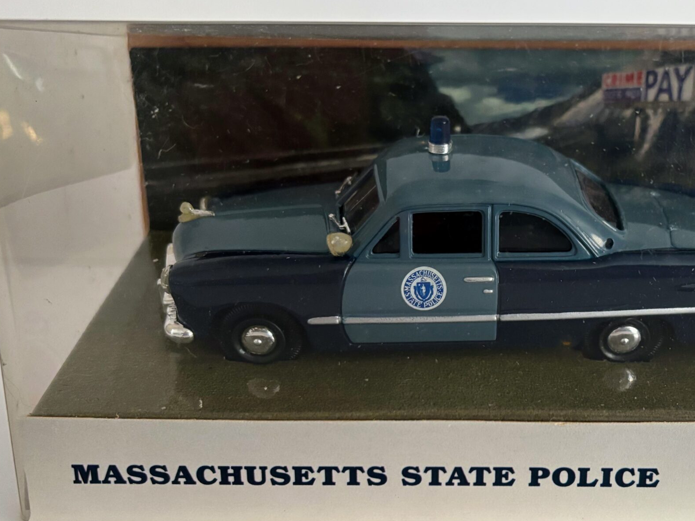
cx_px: 464
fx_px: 843
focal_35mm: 42
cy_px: 286
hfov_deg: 44.1
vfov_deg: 34.3
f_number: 1.6
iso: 500
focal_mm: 5.96
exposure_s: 1/60
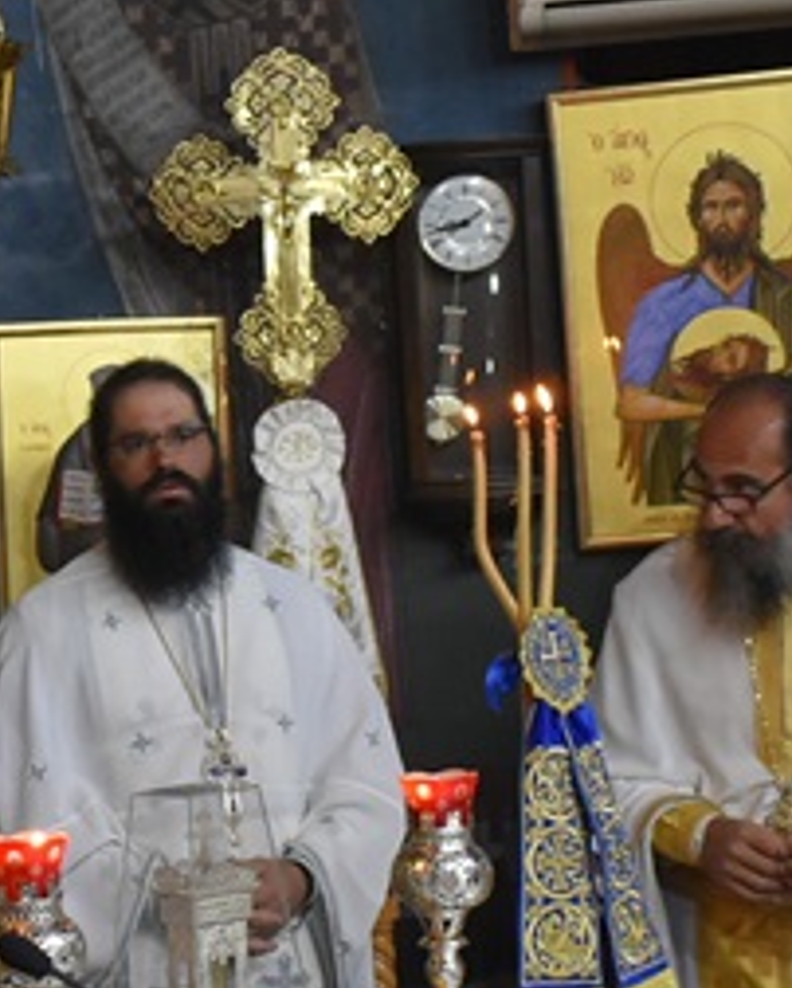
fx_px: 3014
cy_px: 576
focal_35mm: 103
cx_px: -78
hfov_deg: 14.6
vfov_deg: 18.6
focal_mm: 18
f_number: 3.5
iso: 1600
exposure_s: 1/125
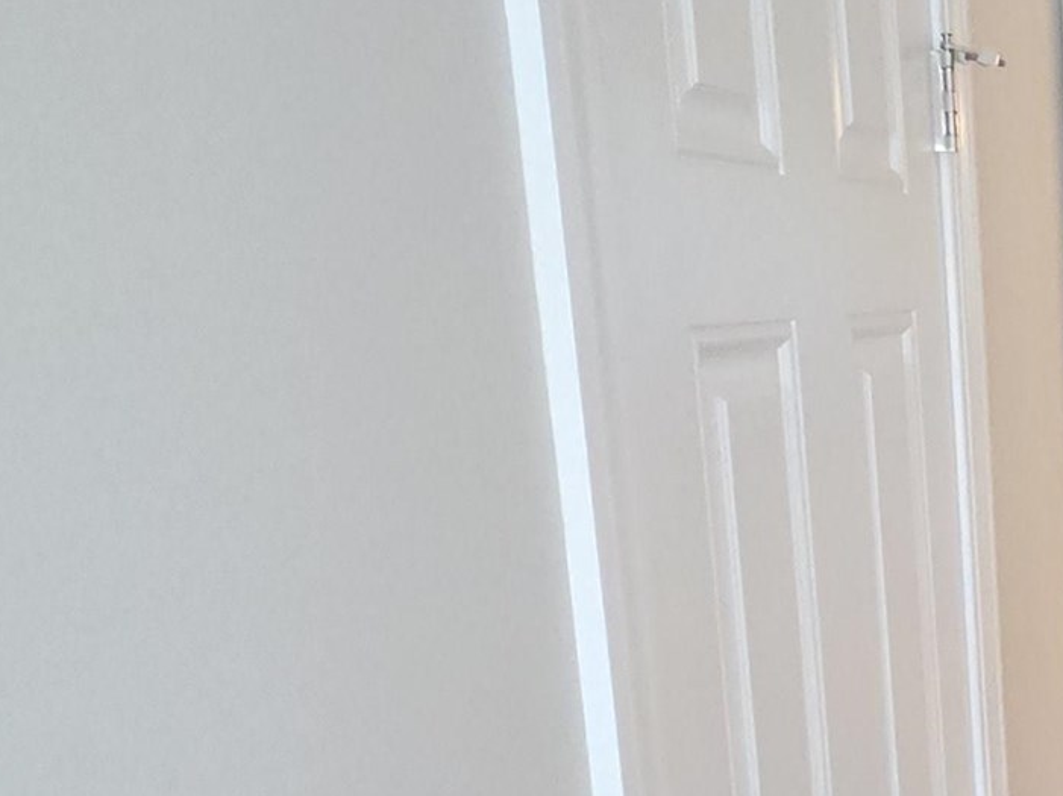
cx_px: 1482
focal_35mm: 57
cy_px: 787
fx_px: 1749
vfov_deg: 24.5
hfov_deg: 26.8
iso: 200
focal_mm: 2.2
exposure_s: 1/60
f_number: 2.2
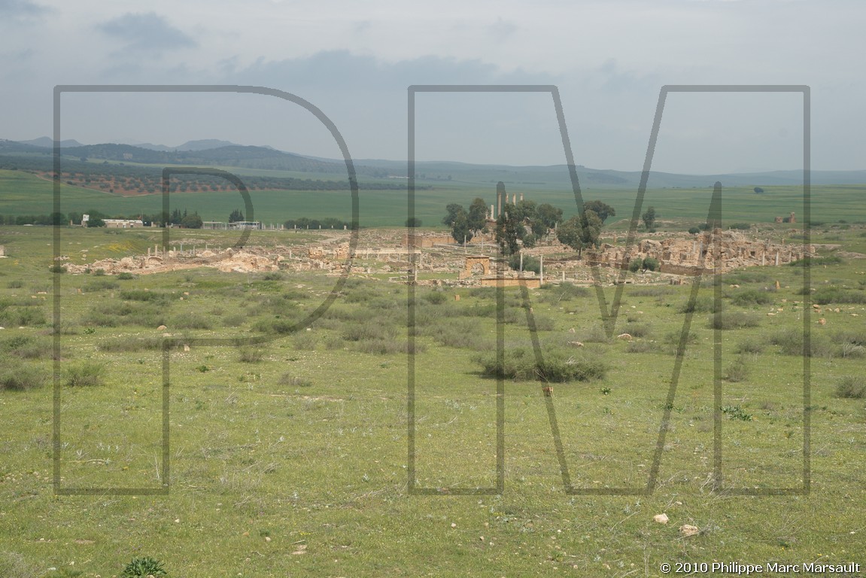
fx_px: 1203
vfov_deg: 27.0
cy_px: 289
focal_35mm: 50
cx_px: 433
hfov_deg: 39.6
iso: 100
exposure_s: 1/200
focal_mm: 50
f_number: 10
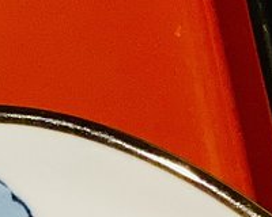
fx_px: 3140
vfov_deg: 4.0
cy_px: 293
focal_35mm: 390
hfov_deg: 4.8
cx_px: -494
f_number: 2
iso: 200
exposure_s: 1/33
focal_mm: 6
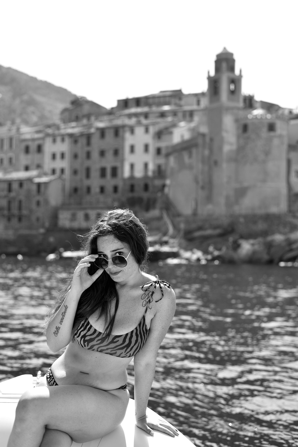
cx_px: 149
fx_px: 620
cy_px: 224
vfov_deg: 39.6
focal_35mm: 50
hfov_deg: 27.0
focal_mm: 50
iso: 100
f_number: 2.8
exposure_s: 1/800
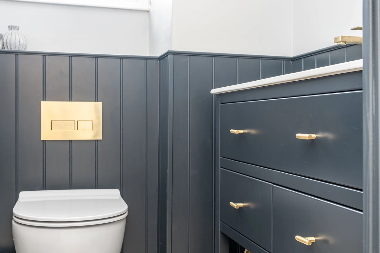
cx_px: 190
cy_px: 126
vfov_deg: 31.2
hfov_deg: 45.4
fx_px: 454
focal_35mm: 43
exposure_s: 1/8
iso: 640
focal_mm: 28.9
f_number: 7.1
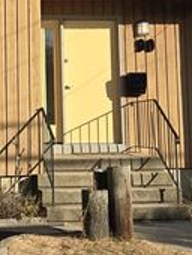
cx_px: -16
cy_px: 62
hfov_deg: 16.0
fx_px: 664
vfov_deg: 21.5
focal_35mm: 90
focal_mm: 5.4
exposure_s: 1/1441
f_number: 1.8
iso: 25
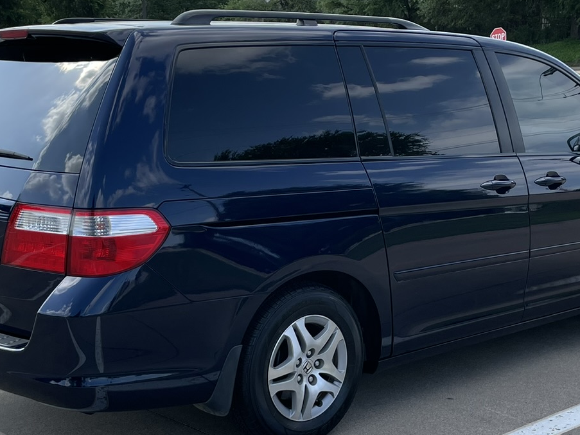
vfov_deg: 24.8
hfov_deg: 32.7
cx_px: 292
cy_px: 265
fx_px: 988
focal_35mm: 59
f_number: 1.6
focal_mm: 4.2
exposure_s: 1/1595
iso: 32
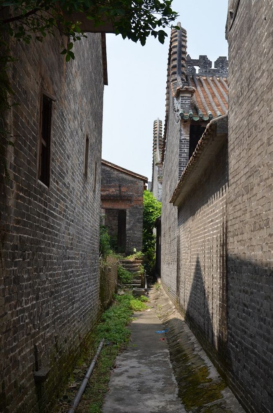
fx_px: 549
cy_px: 206
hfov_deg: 27.9
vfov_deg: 41.2
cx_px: 136
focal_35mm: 48
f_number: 9
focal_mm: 32
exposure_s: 1/500
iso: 400
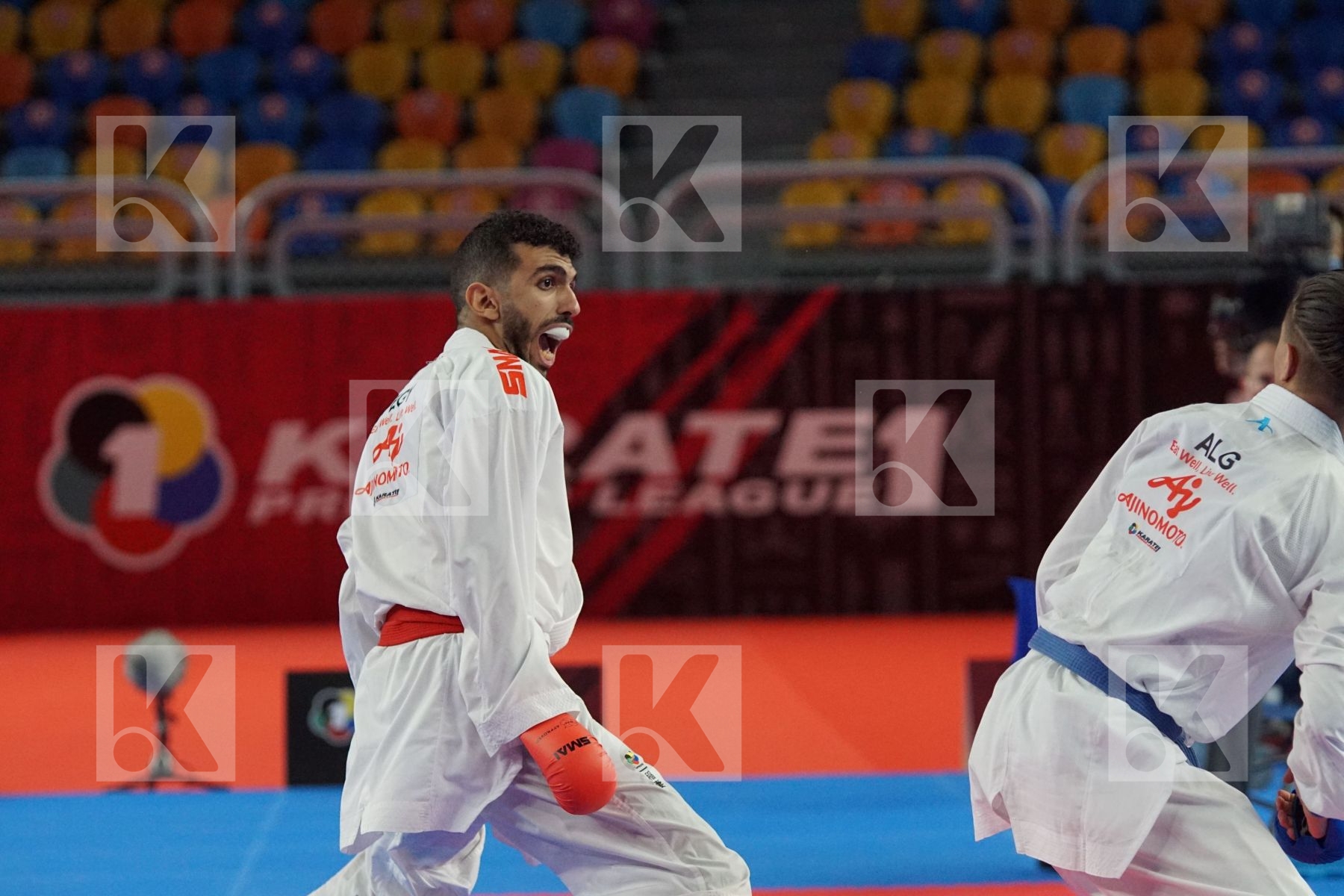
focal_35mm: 195
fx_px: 7279
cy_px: 448
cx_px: 672
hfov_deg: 10.5
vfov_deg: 7.0
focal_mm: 130
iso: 3200
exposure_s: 1/2000
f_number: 2.8
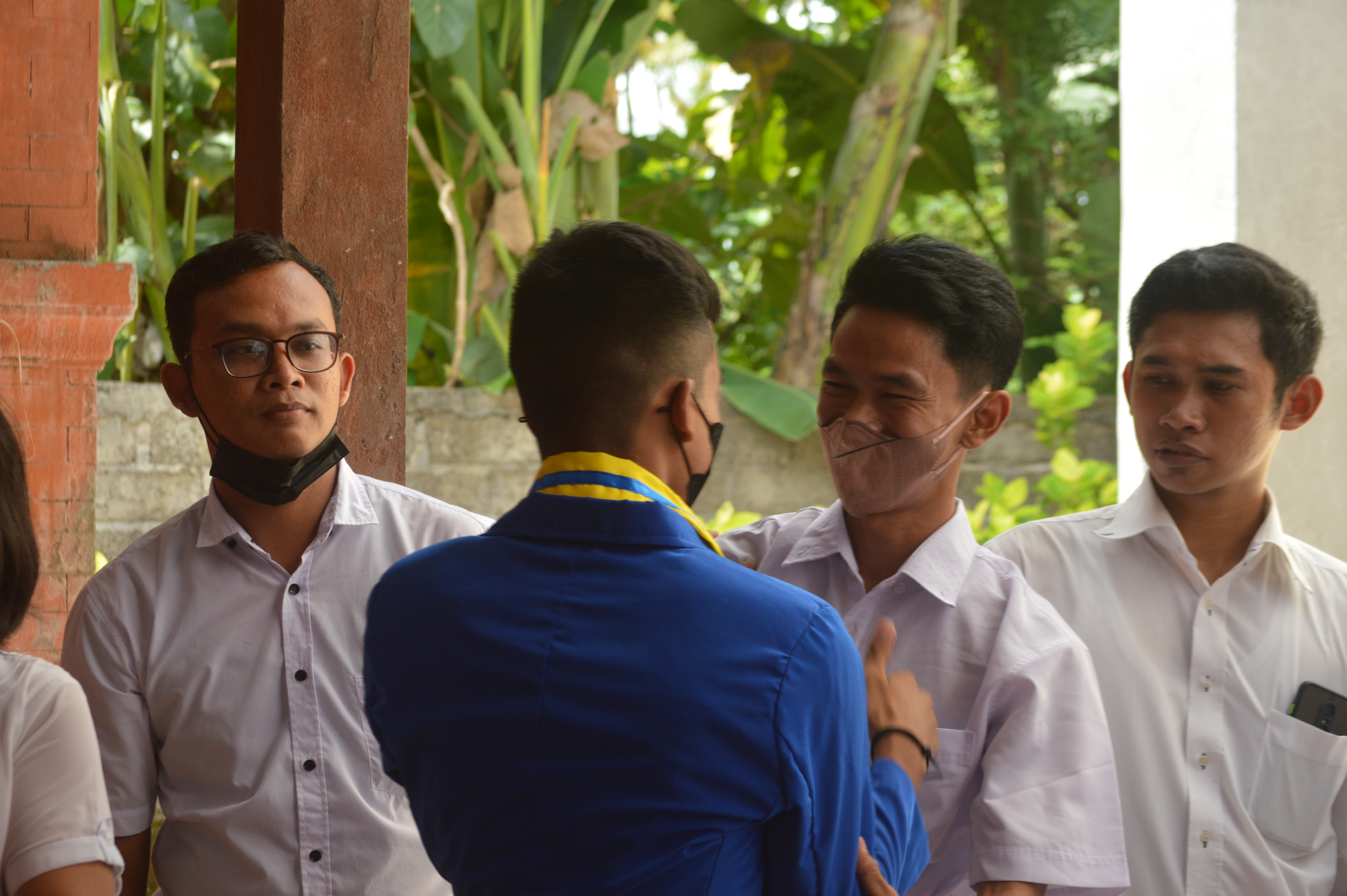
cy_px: 448
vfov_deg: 16.5
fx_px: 3084
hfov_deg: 24.6
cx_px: 674
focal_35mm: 82
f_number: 5.6
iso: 280
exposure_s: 1/125
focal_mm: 55
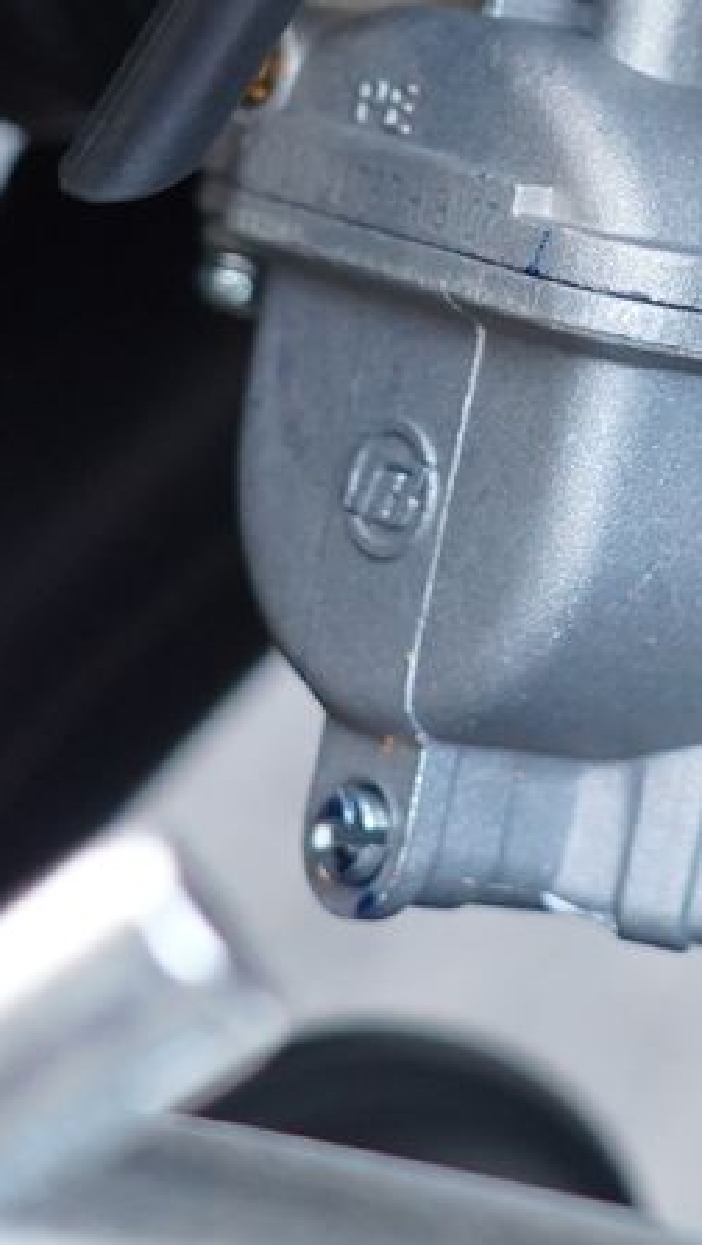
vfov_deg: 7.3
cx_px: 727
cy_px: 7
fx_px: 9746
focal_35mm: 295
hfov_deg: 4.1
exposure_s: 1/160
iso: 1600
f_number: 4
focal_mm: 63
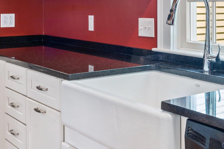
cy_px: 4
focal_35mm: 66
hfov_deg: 29.7
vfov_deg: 20.0
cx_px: 183
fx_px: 411
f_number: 9
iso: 64
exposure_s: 1/1.25
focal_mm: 31
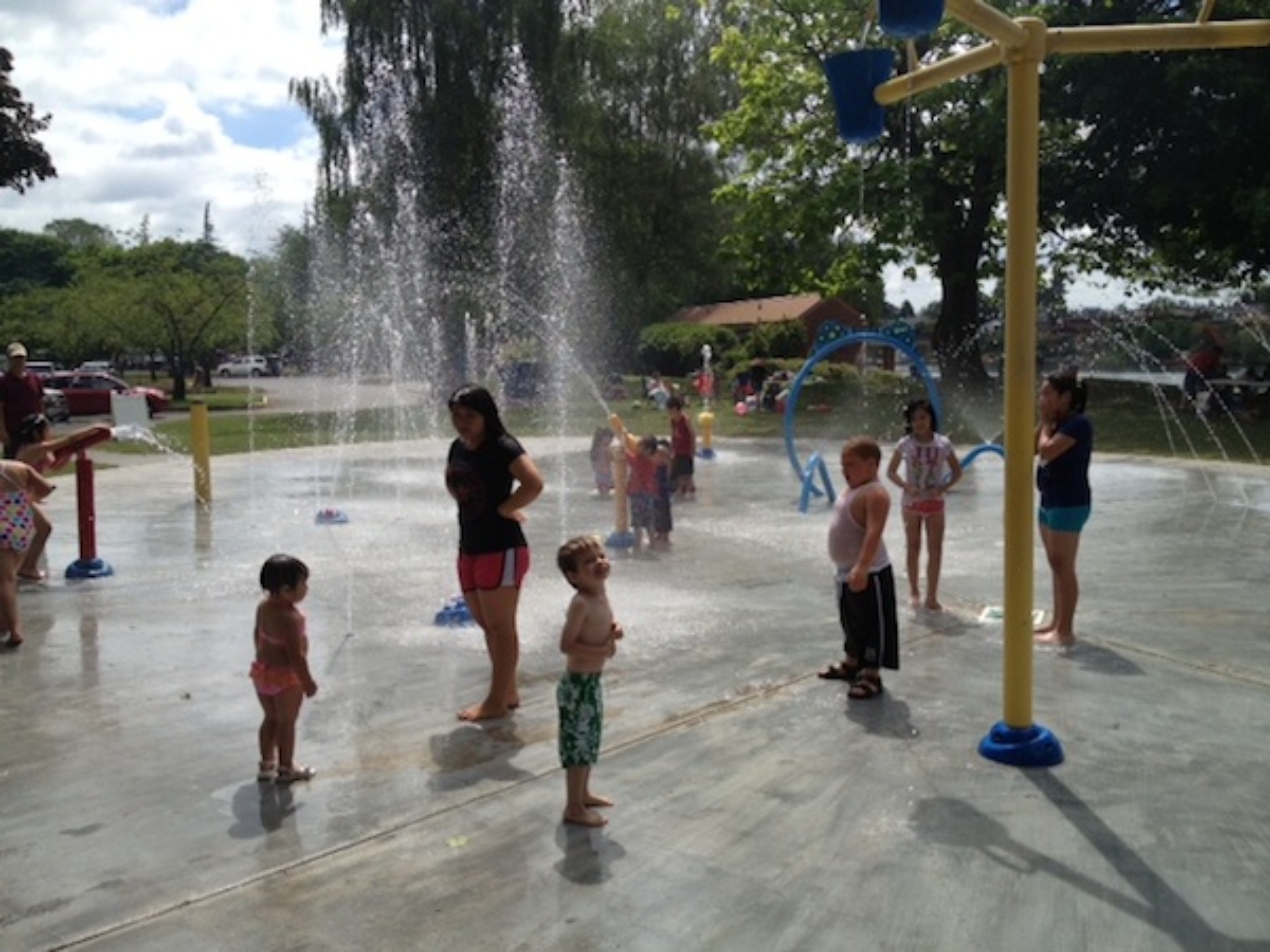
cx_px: 635
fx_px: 1284
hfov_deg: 52.6
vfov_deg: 40.7
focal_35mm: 35
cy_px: 476
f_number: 2.4
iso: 50
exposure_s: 1/1842
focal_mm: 4.28
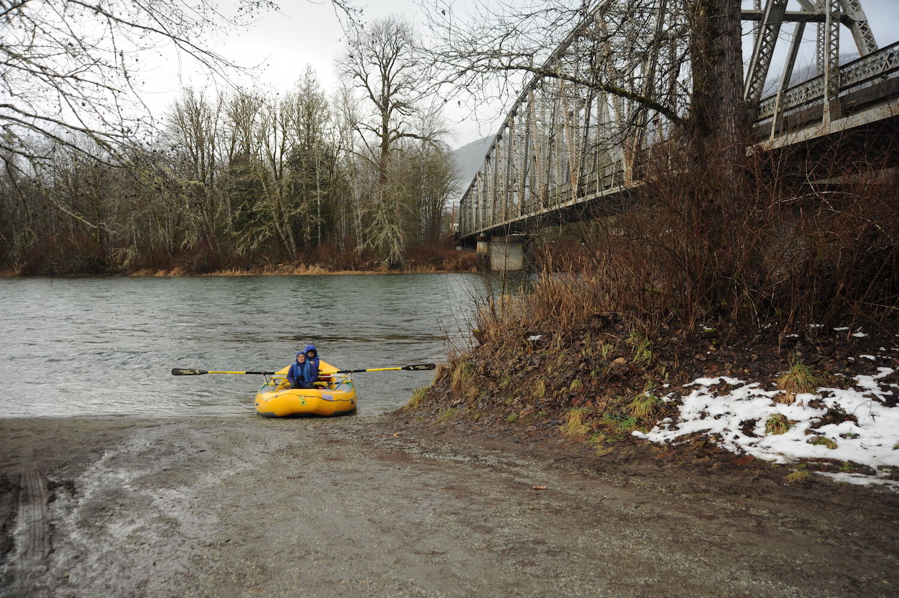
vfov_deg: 41.1
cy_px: 299
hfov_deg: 58.7
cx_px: 450
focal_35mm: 32
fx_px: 799
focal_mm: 32
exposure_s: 1/160
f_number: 6.3
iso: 250
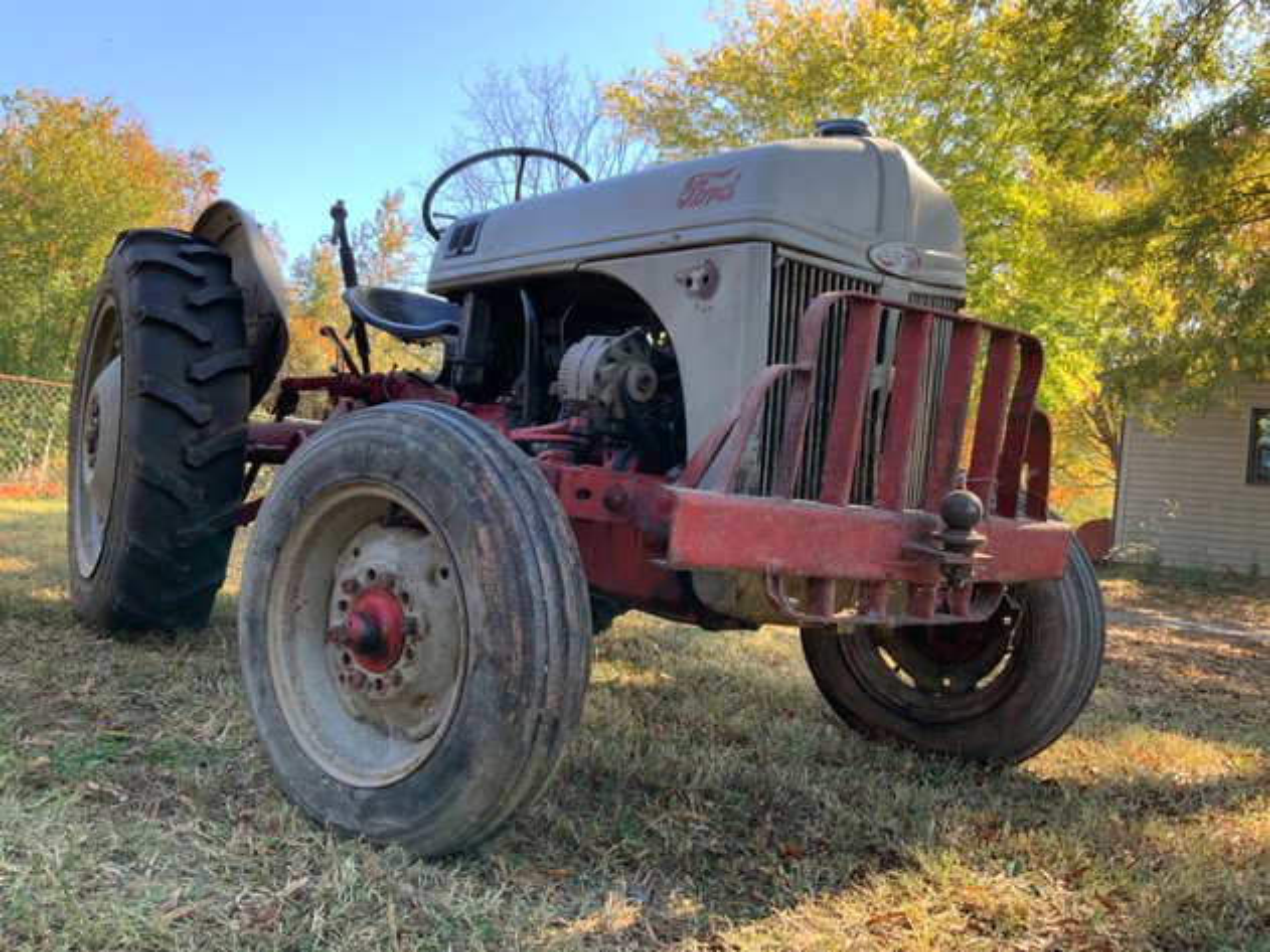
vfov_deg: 48.2
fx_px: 1064
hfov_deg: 61.7
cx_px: 635
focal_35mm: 29
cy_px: 476
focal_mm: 3
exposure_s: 1/158
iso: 16
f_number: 1.8
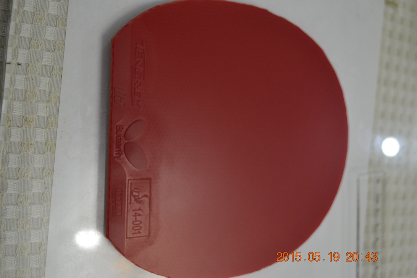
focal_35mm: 39
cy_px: 139
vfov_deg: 34.2
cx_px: 208
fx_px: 452
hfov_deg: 49.6
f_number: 4.2
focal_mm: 26
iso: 400
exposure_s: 1/25
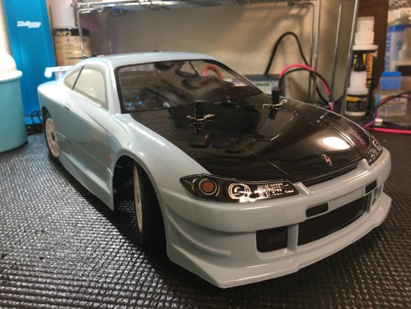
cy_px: 154
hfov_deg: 61.7
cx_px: 206
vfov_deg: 48.2
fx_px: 344
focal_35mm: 29
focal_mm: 4.15
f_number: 2.2
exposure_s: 1/30
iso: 125
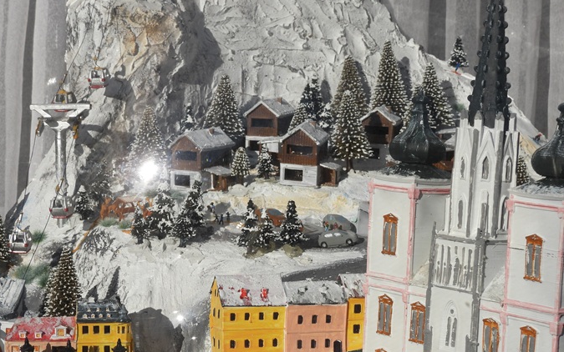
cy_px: 244
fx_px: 1353
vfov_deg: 14.8
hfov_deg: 23.5
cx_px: 268
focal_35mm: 88
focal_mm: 12.5
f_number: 4.5
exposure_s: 1/1600
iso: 100
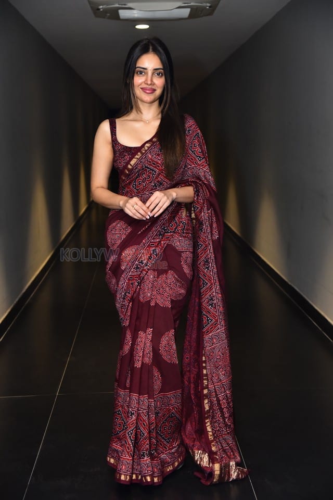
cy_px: 250
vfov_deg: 31.0
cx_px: 166
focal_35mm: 65
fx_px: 902
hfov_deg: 20.9
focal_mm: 65
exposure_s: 1/125
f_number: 4.5
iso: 1600
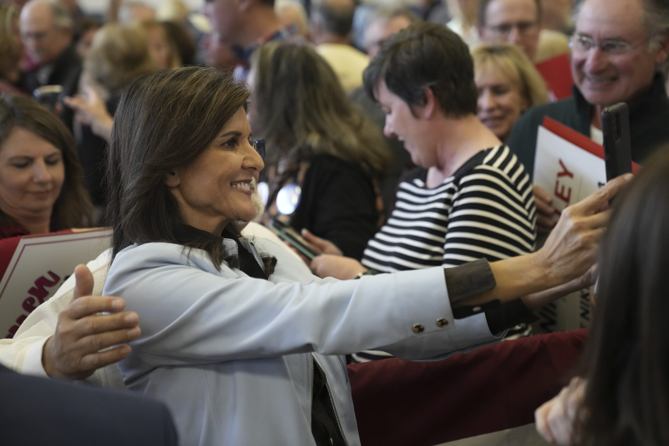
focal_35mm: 70
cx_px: 334
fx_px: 1301
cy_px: 223
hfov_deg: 28.8
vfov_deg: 19.5
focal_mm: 70
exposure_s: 1/160
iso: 3200
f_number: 2.8
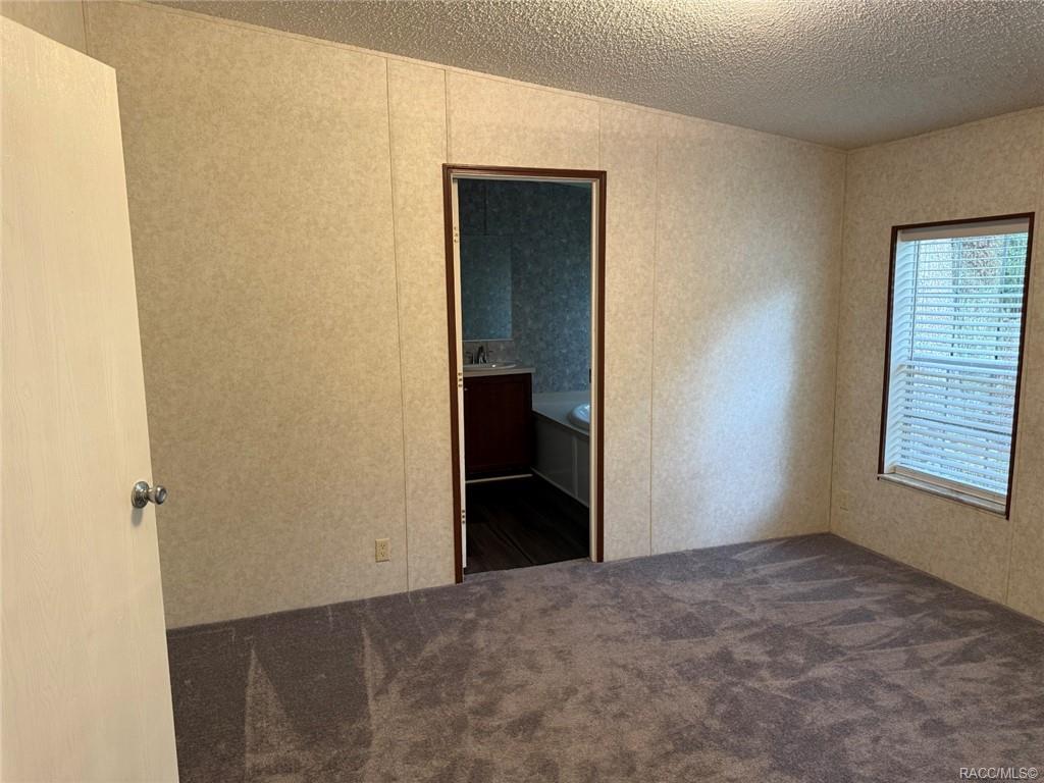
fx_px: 724
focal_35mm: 24
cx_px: 522
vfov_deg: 56.8
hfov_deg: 71.6
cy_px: 392
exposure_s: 1/60
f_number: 1.78
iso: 320
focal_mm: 6.76
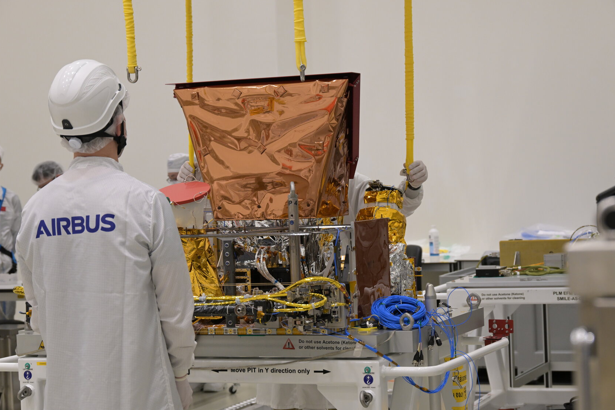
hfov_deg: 21.9
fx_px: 1589
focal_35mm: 93
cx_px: 307
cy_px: 214
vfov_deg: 14.7
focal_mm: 81
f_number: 6.3
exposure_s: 1/160
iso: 1600
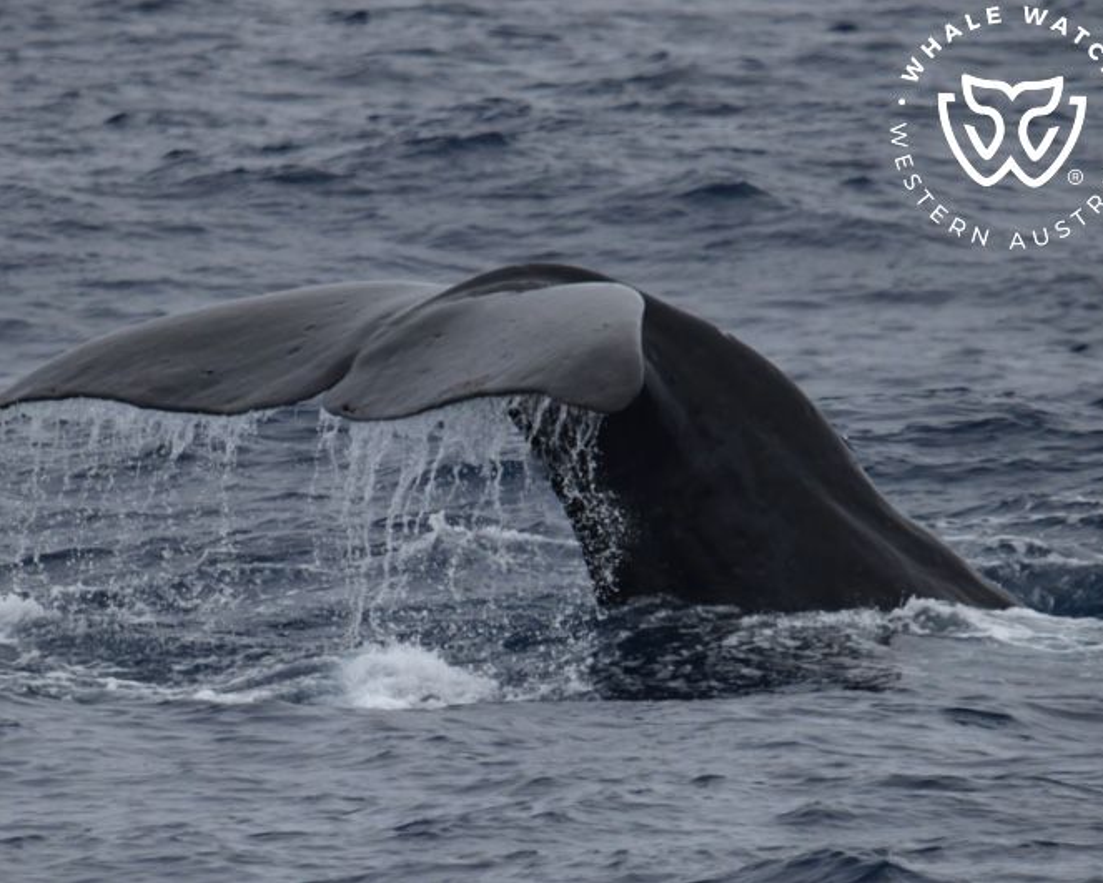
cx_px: 476
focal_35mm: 679
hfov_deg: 2.8
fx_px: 22175
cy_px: 442
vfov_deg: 2.3
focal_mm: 600
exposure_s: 1/8000
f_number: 6.3
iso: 1250
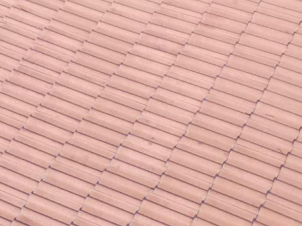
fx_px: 1473
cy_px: -549
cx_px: -562
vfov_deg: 7.3
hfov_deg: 9.5
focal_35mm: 169
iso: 110
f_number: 1.7
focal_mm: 6.72
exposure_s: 1/1600
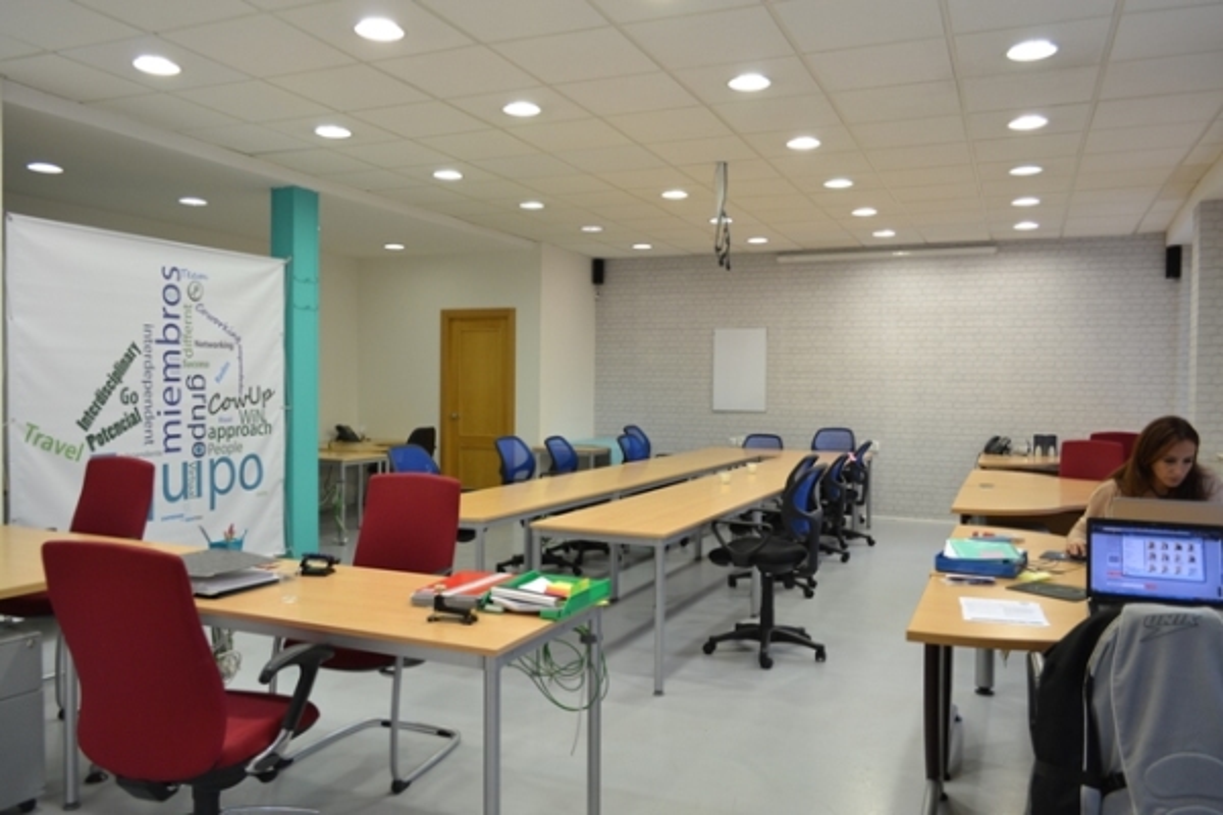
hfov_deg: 67.4
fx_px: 917
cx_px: 612
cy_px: 408
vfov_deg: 47.9
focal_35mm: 27
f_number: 3.5
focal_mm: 18
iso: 400
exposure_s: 1/50
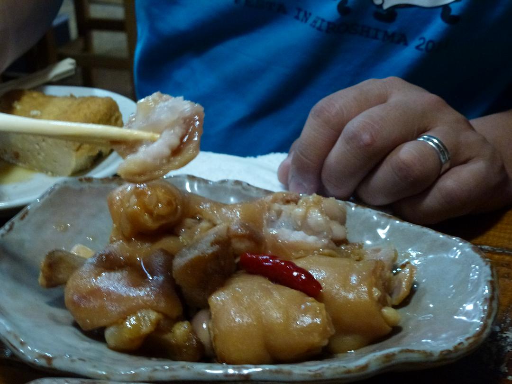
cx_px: 256
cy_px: 192
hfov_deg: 31.7
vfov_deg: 24.0
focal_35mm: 61
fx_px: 902
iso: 400
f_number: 4.5
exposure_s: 1/4
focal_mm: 10.9
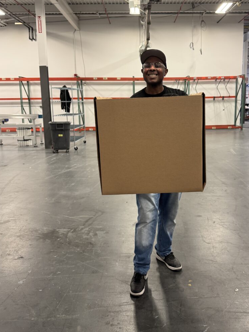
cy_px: 149
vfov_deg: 58.2
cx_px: 152
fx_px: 297
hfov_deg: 45.1
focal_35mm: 31
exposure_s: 1/60
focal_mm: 6.76
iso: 200
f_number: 1.78
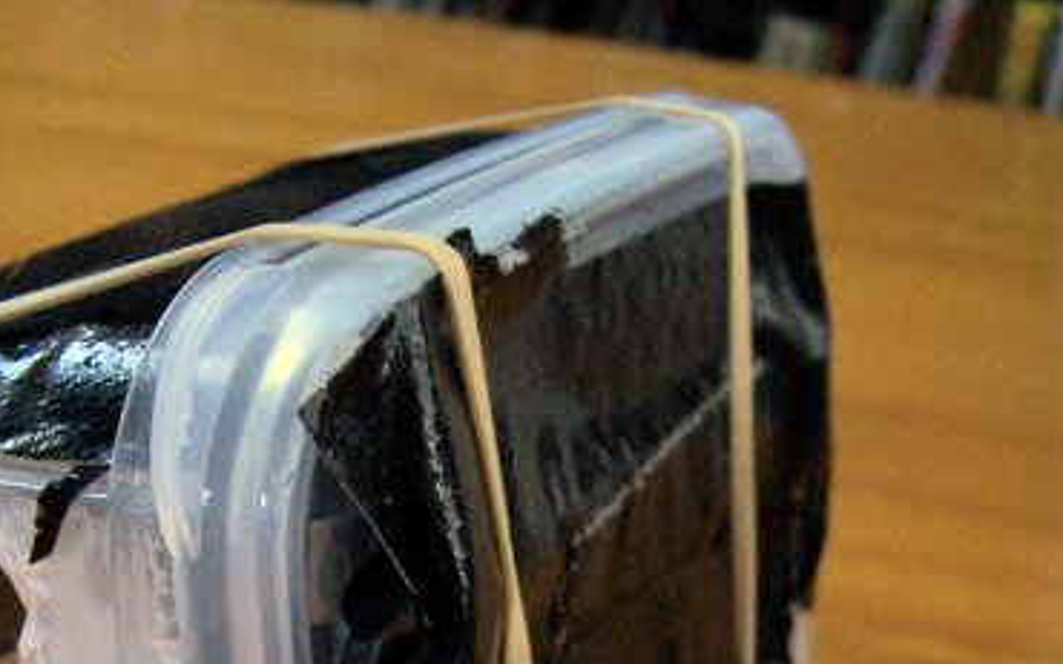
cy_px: 644
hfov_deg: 31.0
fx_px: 1911
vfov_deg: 19.2
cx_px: 428
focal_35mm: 66
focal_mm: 6
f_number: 3
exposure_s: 1/8
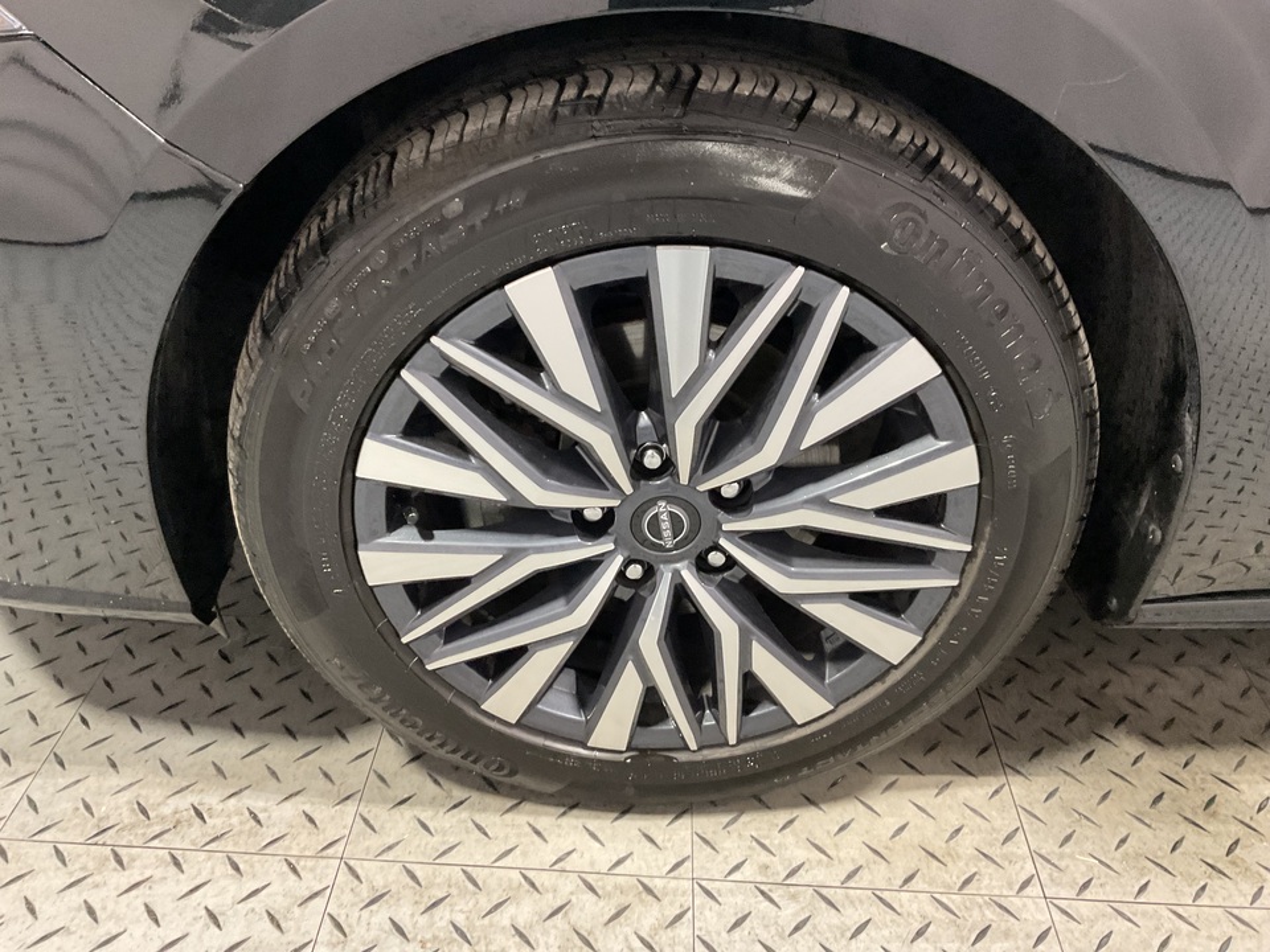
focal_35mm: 29
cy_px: 476
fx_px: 1064
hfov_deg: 61.7
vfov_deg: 48.2
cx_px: 635
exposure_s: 1/50
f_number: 1.8
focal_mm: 3
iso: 200
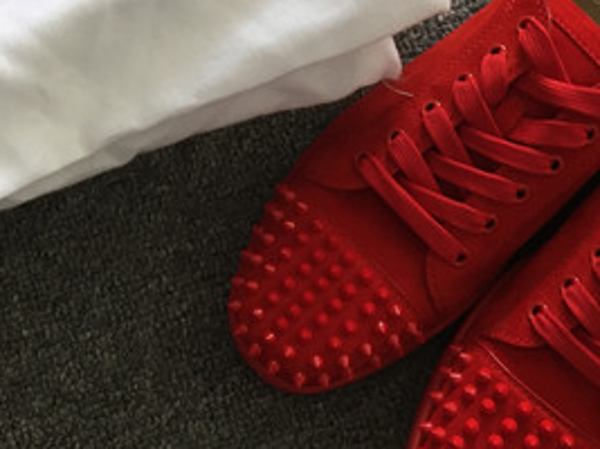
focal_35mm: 76
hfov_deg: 25.6
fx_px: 1317
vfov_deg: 18.9
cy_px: 17
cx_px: 207
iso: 80
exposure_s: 1/33
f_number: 2.2
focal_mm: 4.15
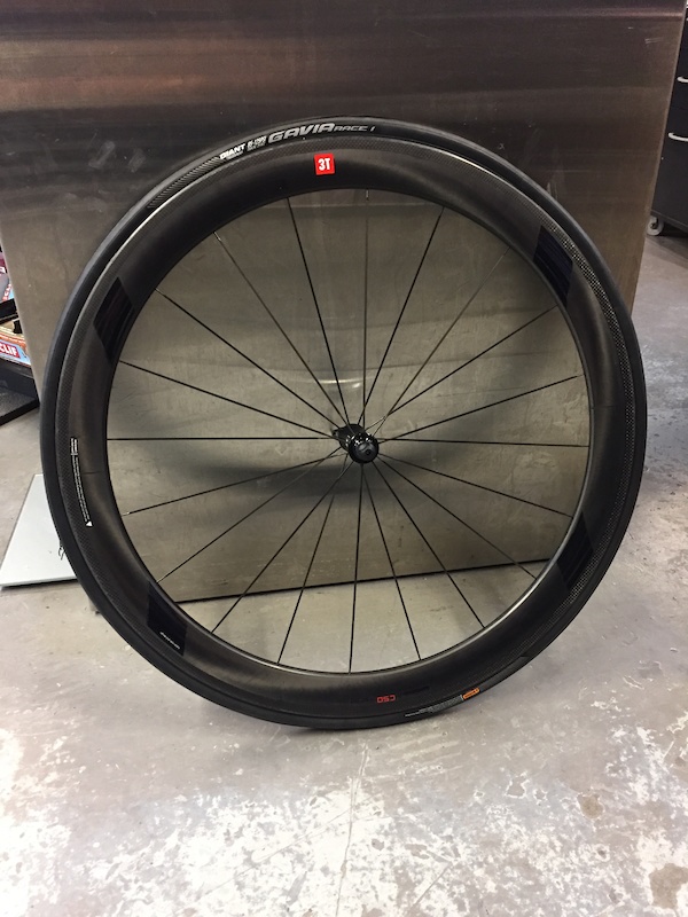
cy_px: 458
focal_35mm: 29
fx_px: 769
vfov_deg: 61.7
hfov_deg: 48.2
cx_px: 344
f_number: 2.2
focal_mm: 4.15
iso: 160
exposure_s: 1/30
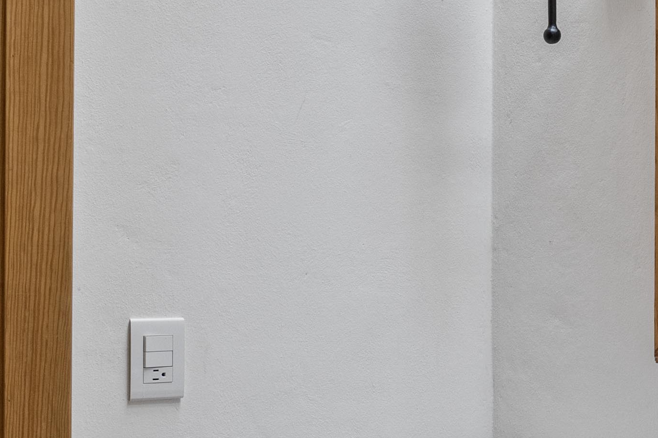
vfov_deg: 18.9
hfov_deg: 27.8
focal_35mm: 72
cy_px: 249
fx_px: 1319
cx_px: 444
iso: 400
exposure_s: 1/15
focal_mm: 11
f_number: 8
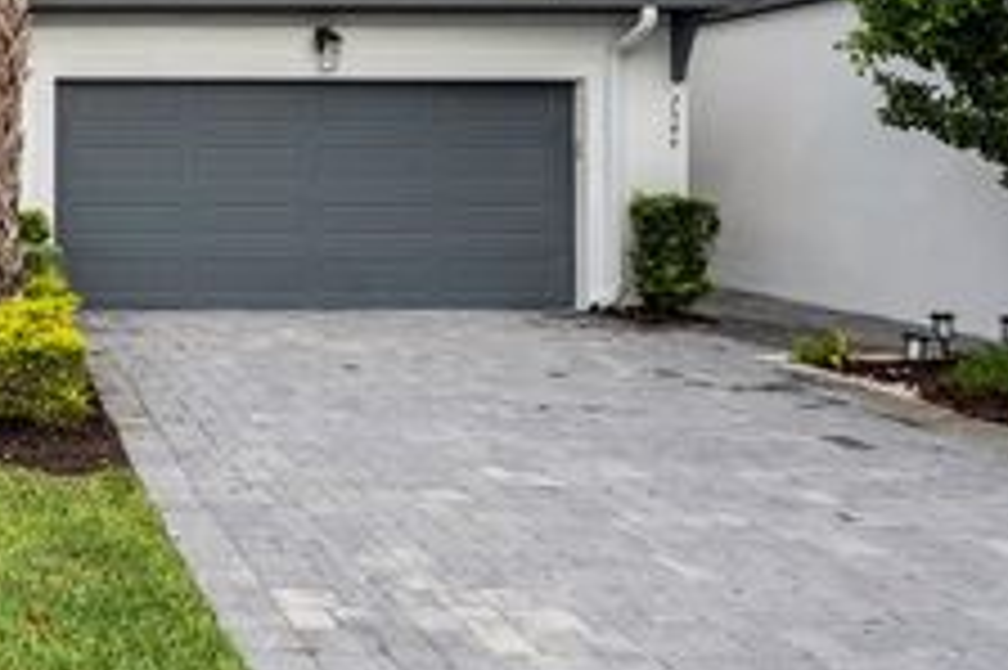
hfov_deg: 42.0
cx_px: -27
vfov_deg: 33.5
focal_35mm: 39
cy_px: 178
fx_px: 1094
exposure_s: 1/160
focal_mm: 17.5
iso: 100
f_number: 8
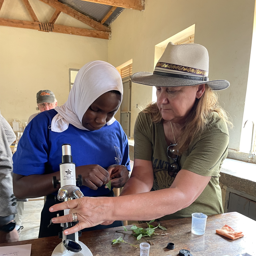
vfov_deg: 51.5
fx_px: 259
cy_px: 171
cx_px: 129
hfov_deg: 52.5
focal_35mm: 31
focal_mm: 4.2
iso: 200
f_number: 1.6
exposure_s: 1/60
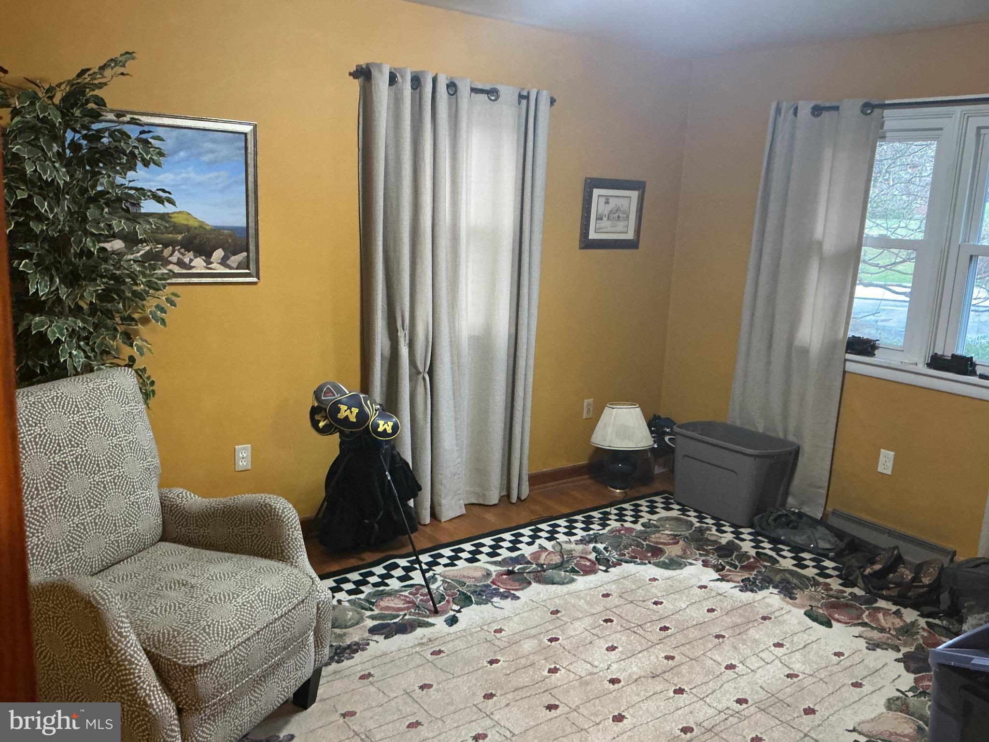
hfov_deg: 61.7
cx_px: 494
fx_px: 829
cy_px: 371
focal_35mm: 29
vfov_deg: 48.2
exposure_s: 1/40
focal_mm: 3
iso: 320
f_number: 1.8
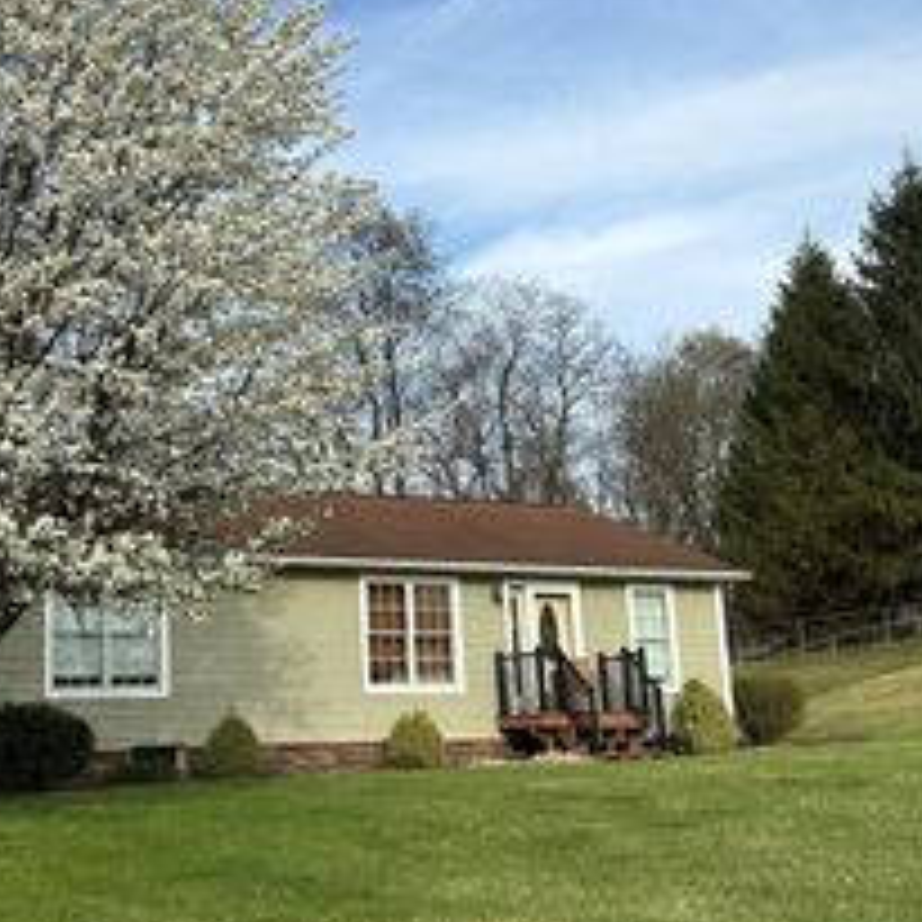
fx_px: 1688
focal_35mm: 56
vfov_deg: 30.5
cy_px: 394
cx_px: 333
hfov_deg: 30.4
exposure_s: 1/2994
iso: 50
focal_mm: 5.7
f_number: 1.5
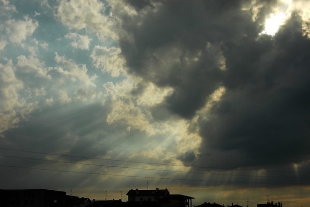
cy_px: 112
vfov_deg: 21.6
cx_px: 155
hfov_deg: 31.9
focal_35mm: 63
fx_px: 542
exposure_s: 1/640
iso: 80
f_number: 8
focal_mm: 8.5
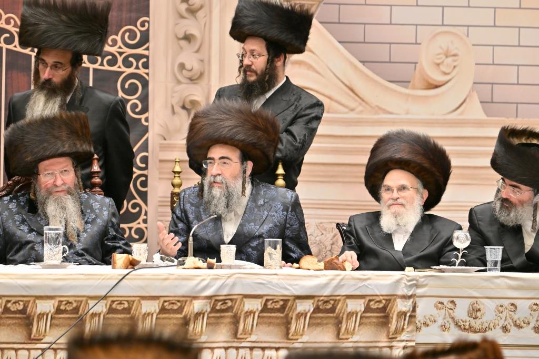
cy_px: 180
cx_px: 270
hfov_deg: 6.9
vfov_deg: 4.6
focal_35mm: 300
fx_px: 4490
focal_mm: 200
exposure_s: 1/400
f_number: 2.8
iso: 400
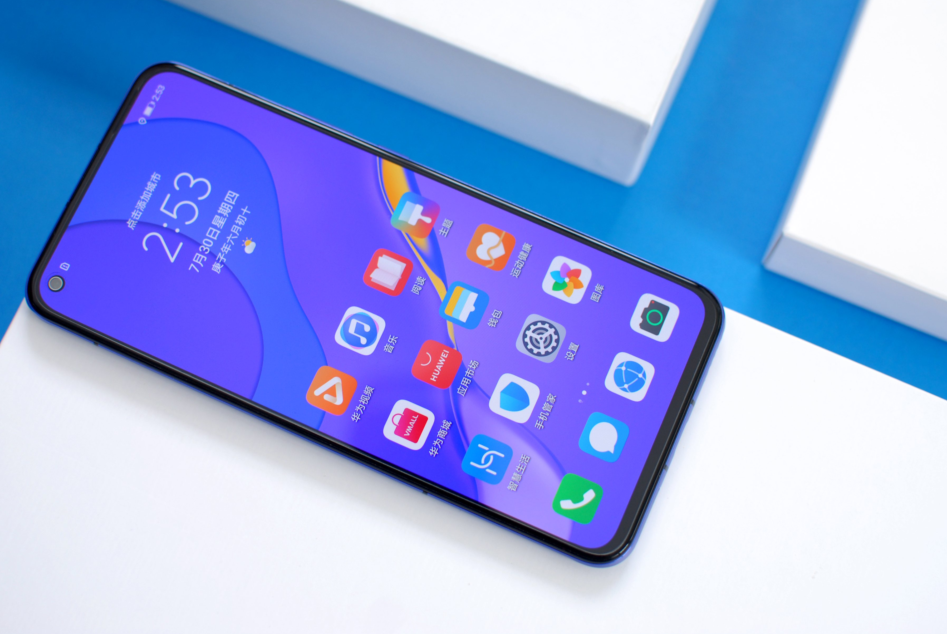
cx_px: 443
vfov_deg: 24.0
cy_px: 300
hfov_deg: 35.3
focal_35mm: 57
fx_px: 1489
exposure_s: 1/80
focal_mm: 35
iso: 200
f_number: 2.8
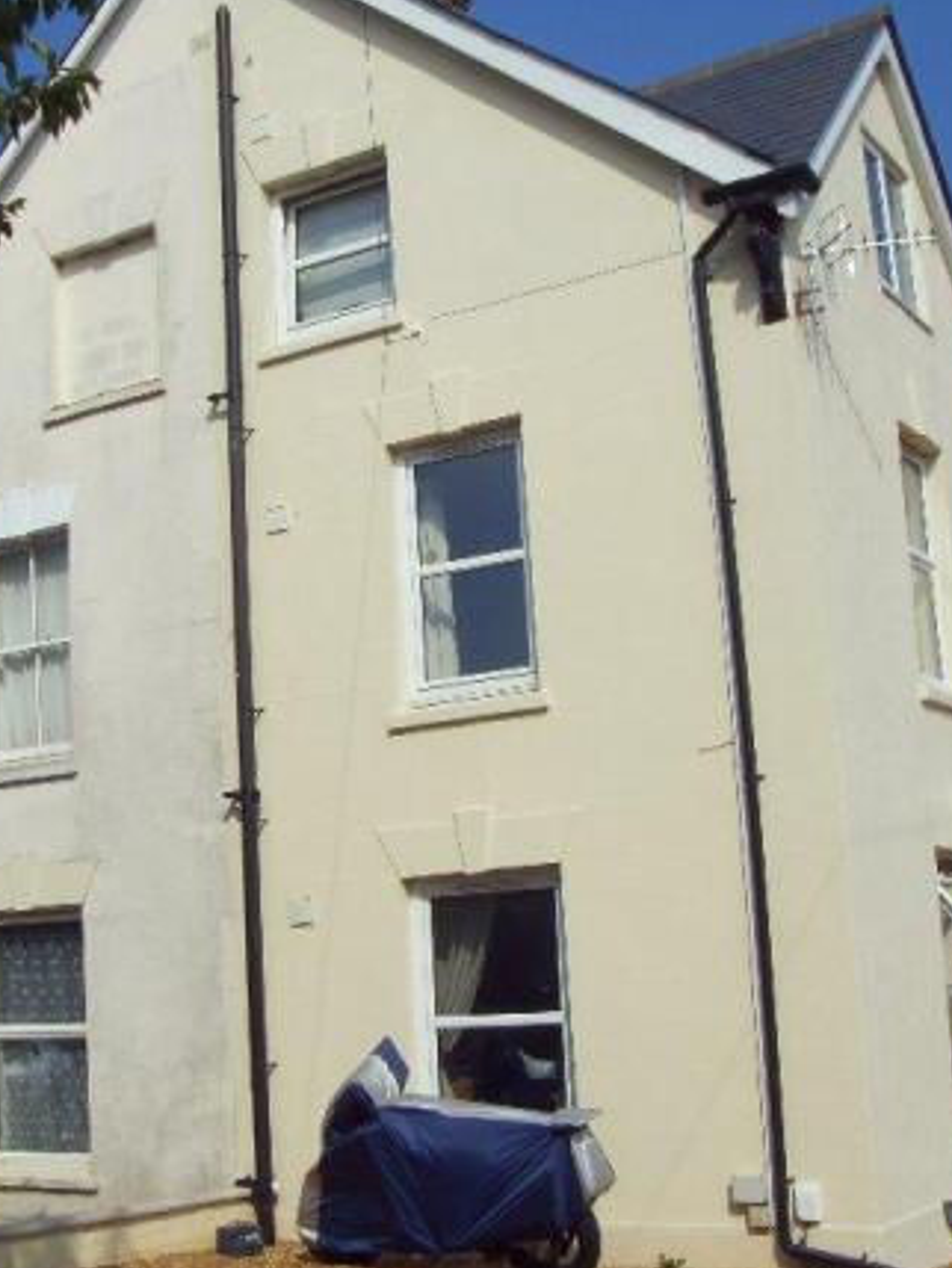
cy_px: 637
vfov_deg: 36.2
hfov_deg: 27.2
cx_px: 250
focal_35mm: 53
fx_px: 1942
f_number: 6.2
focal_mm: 6.6
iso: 80
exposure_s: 1/750
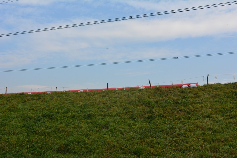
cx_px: 118
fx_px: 296
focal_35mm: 45
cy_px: 79
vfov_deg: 29.9
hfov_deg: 43.6
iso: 125
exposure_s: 1/250
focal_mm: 30
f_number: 8
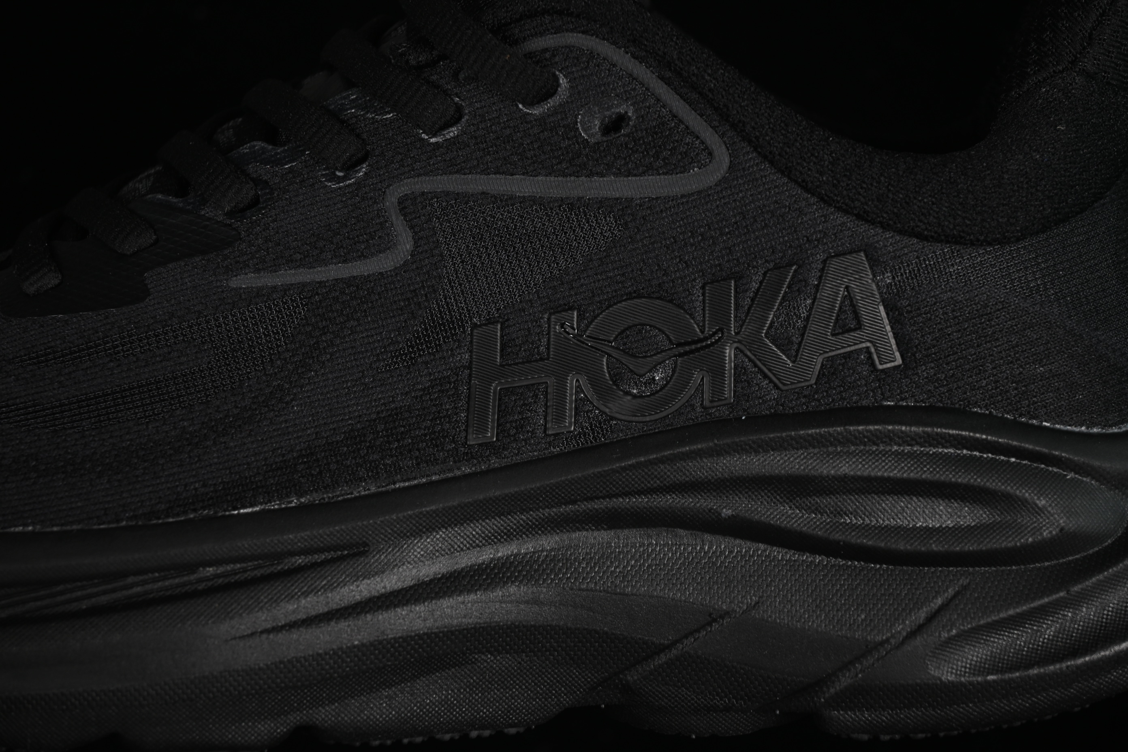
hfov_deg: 27.0
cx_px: 564
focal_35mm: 75
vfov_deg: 18.2
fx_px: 2350
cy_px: 376
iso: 160
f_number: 6.3
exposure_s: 1/50
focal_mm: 50
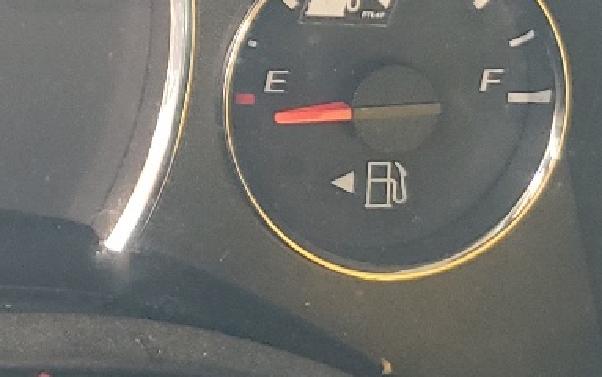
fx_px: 1888
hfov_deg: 16.8
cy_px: -113
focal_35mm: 115
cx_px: -229
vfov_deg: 11.1
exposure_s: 1/120
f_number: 1.5
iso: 81
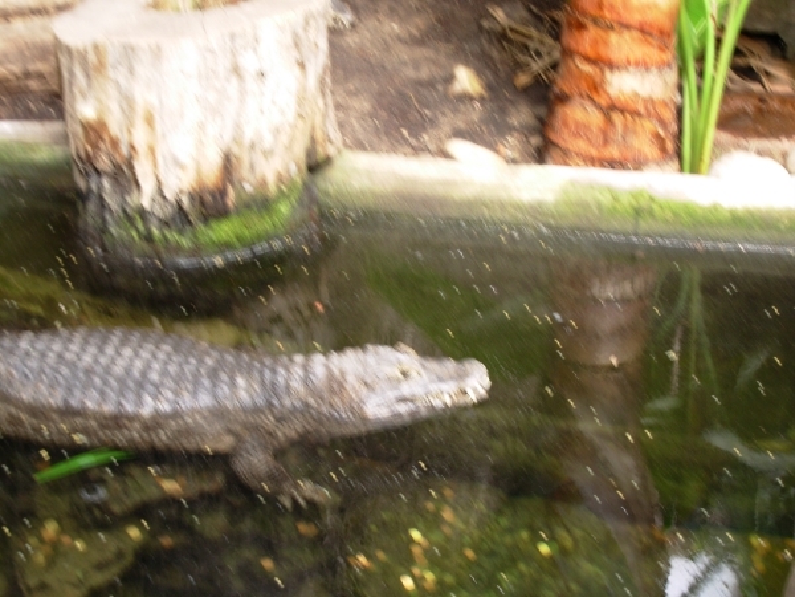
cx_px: 398
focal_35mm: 70
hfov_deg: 27.8
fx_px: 1608
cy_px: 298
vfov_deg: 21.0
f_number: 3.5
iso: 50
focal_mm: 11.5
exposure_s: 1/6.7
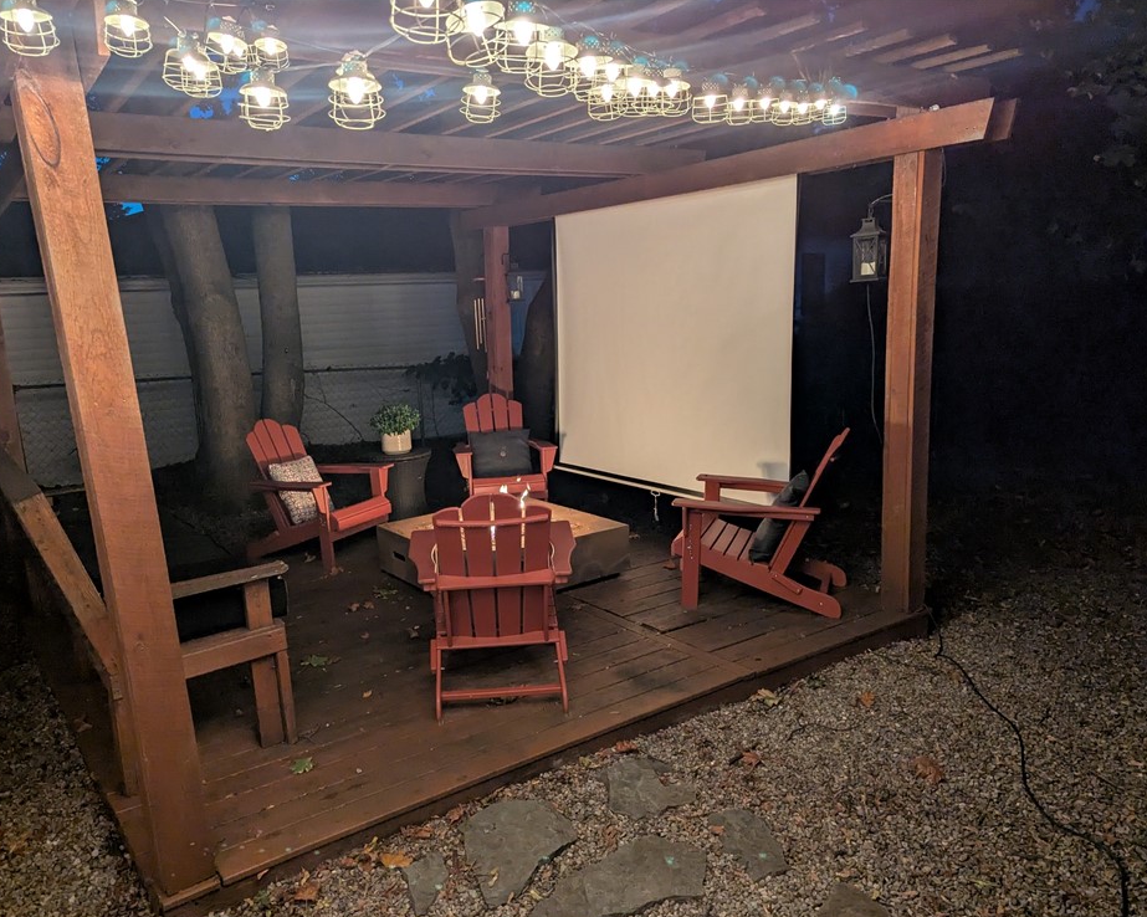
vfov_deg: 54.9
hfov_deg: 65.9
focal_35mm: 26
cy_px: 473
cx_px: 518
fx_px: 882
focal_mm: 6.81
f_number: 1.85
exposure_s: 1/60
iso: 782
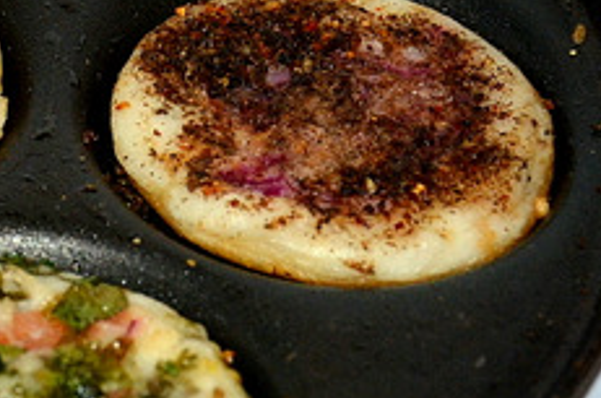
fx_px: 2915
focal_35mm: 175
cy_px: 75
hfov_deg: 11.6
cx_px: -81
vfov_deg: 7.8
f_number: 4.2
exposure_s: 1/60
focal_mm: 30
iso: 800
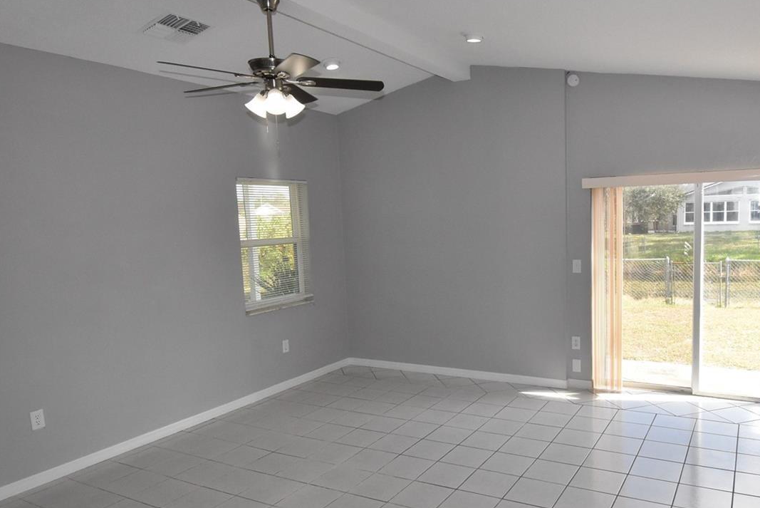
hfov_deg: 66.6
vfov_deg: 47.9
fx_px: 570
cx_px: 462
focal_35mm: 27
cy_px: 280
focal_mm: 12
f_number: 14
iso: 1600
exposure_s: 1/200
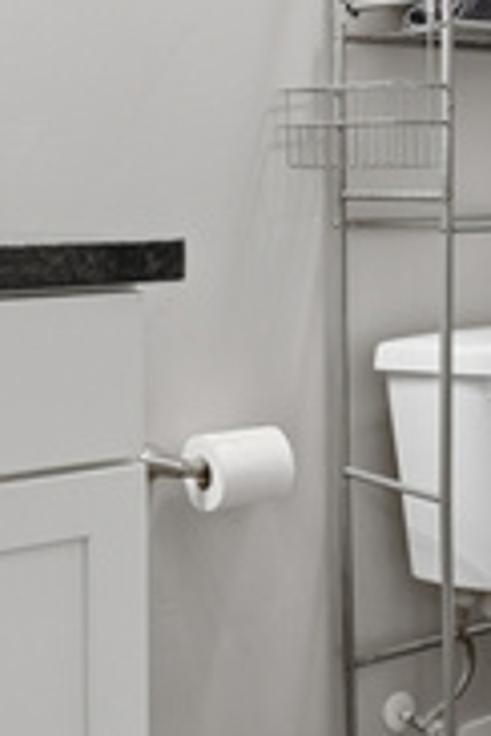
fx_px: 1371
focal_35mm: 67
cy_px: 113
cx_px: 342
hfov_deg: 20.2
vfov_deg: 29.2
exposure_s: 1/250
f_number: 4
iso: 800
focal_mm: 16
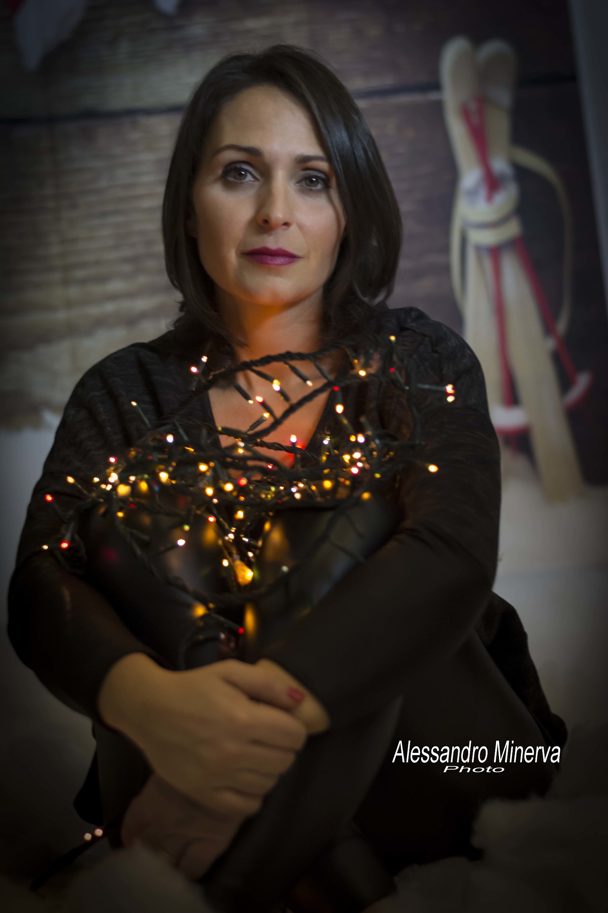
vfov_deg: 27.0
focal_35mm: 75
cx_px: 304
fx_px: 1900
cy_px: 456
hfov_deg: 18.2
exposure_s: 1/20
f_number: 2.2
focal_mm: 50
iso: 3200
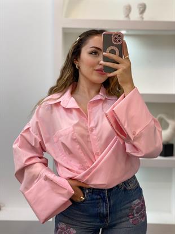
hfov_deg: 28.0
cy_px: 117
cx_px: 88
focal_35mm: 52
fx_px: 350
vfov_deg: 36.8
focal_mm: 6
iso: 80
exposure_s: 1/100
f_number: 2
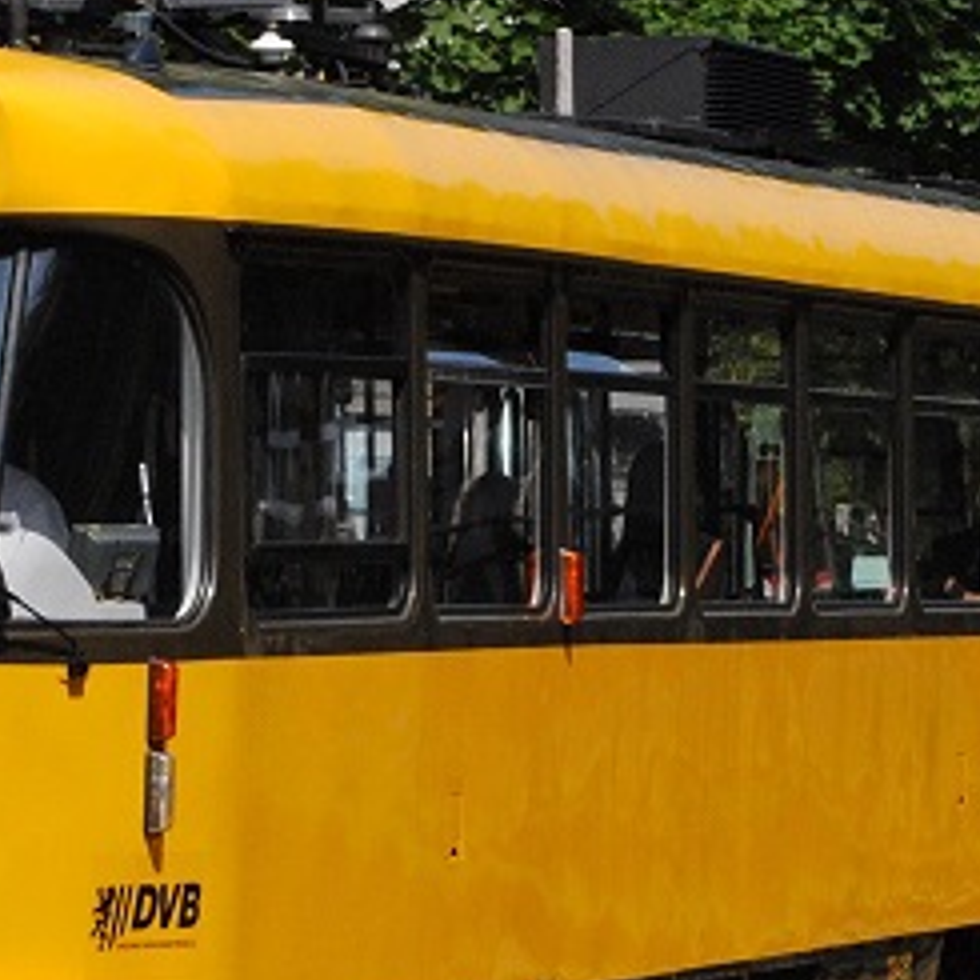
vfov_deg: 5.1
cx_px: 824
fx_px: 11021
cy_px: 134
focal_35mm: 344
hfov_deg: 5.1
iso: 400
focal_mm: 55
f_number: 10
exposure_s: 1/1250
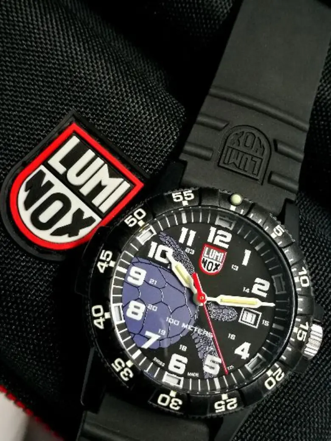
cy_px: 220
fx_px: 548
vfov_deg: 43.9
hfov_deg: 33.6
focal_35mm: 43
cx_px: 166
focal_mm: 4.5
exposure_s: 1/25
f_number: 2.2
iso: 320
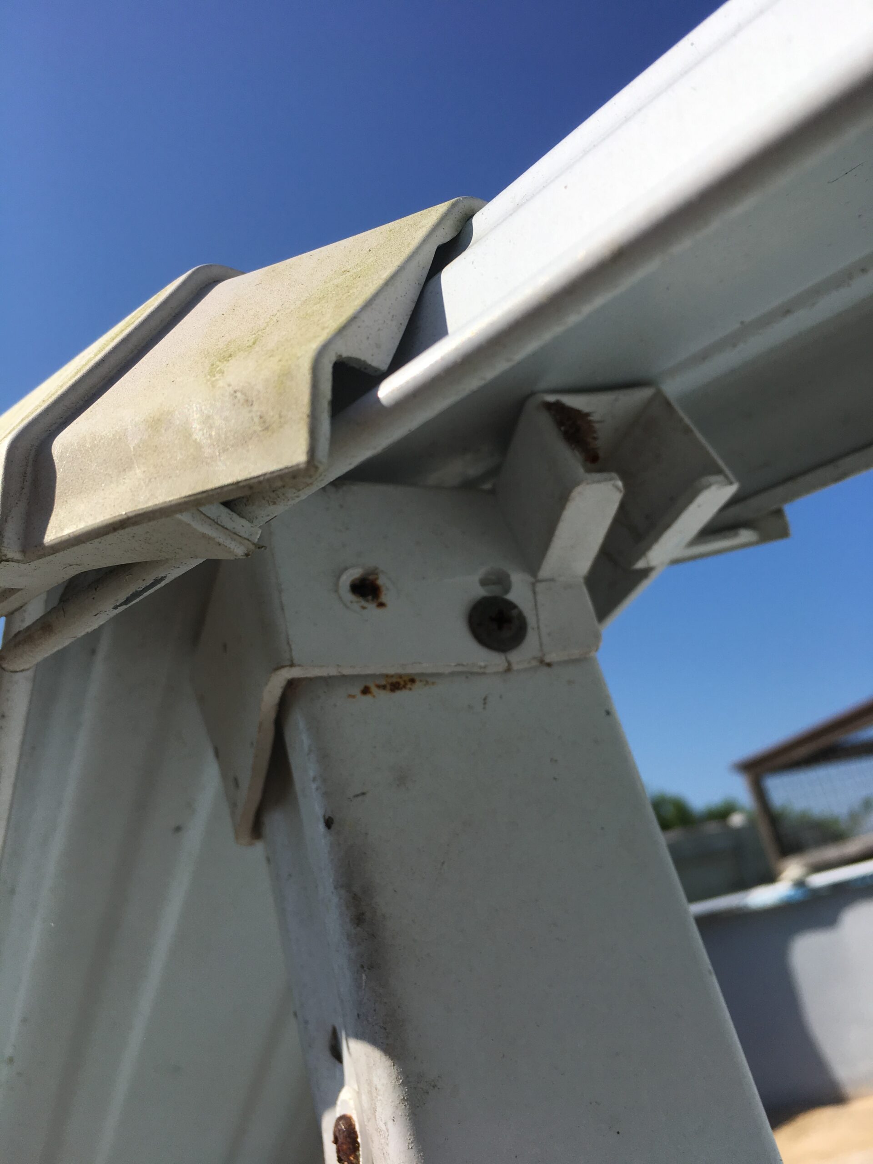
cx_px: 436
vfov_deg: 61.7
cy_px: 582
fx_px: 975
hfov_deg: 48.2
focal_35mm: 29
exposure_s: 1/2481
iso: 25
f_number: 2.2
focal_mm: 4.15
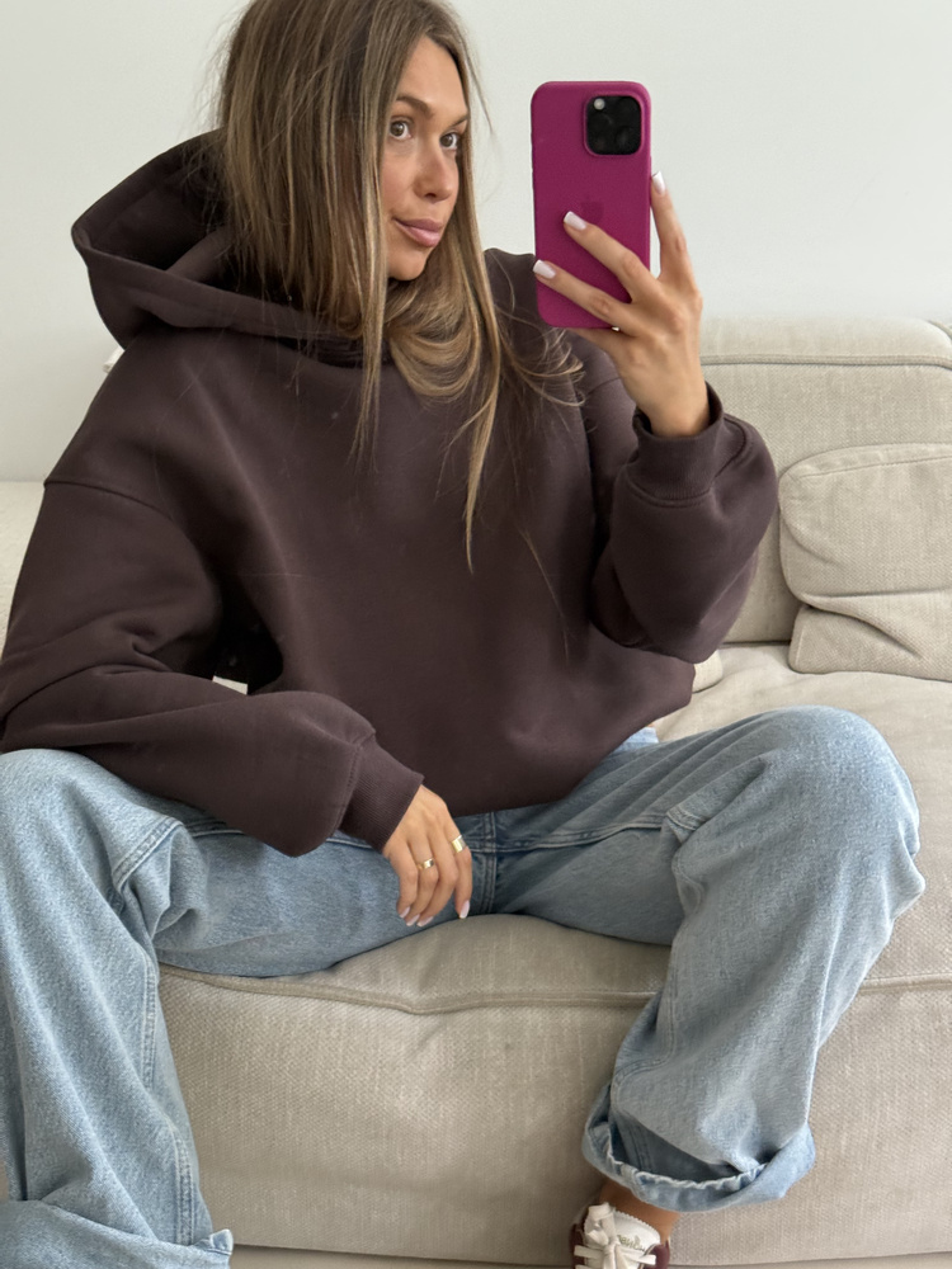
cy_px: 634
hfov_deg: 30.3
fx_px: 1760
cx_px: 476
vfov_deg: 39.7
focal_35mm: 48
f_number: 1.78
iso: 250
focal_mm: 6.76
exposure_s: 1/40
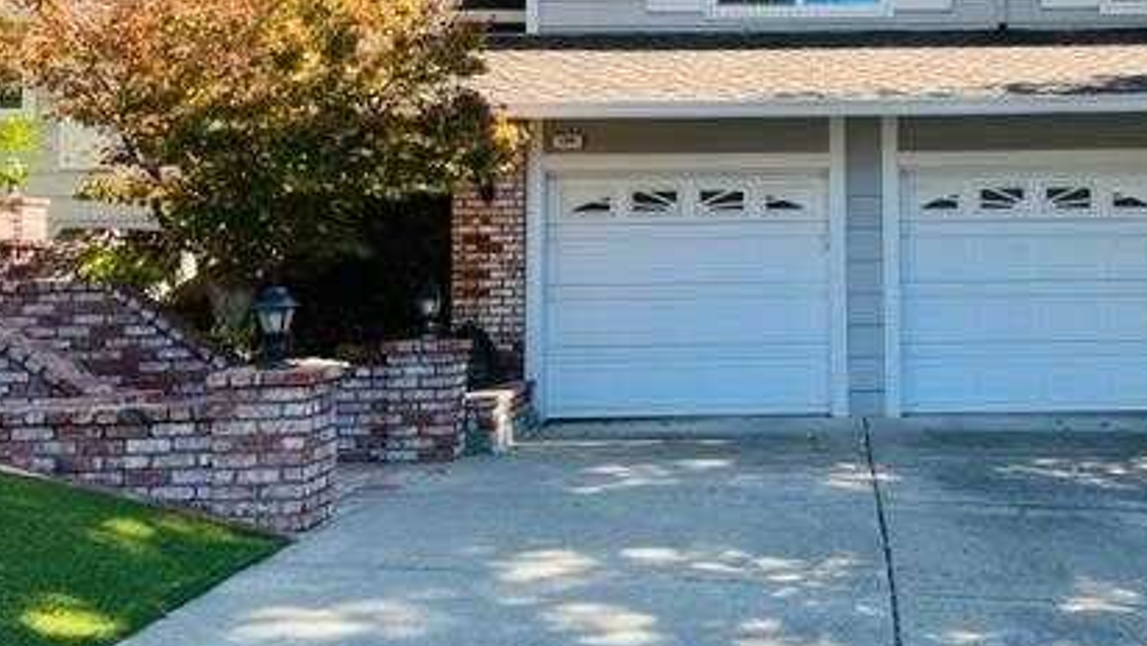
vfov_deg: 26.9
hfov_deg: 45.1
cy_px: 195
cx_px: 830
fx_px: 1339
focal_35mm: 44
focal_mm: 5.1
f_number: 1.6
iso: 50
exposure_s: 1/493
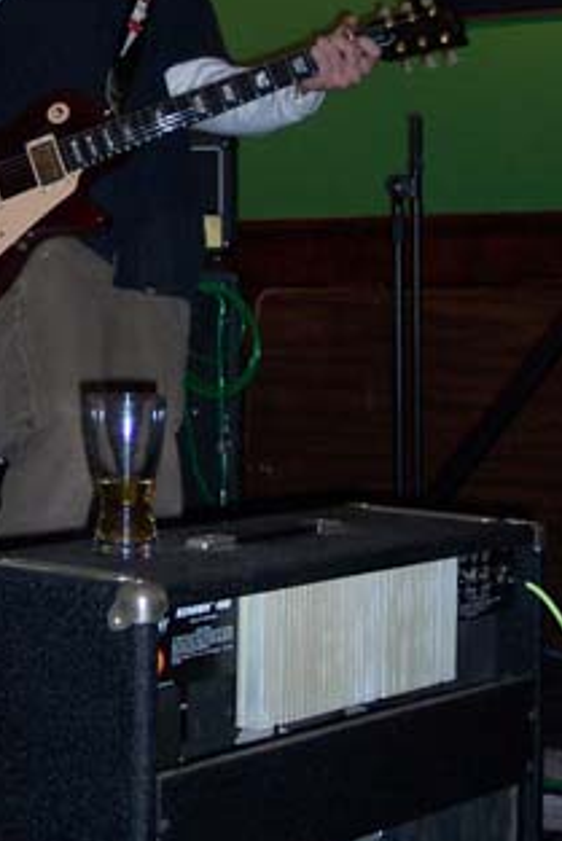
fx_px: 2058
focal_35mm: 88
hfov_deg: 15.4
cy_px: 191
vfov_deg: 22.8
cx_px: 81
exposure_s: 1/45
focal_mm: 10.7
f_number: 3.4
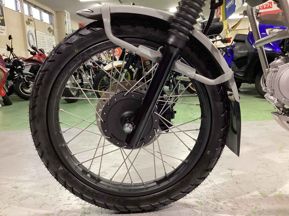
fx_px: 259
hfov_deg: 58.4
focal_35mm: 31
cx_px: 144
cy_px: 108
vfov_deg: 45.4
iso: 200
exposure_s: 1/50
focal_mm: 3.3
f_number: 2.4
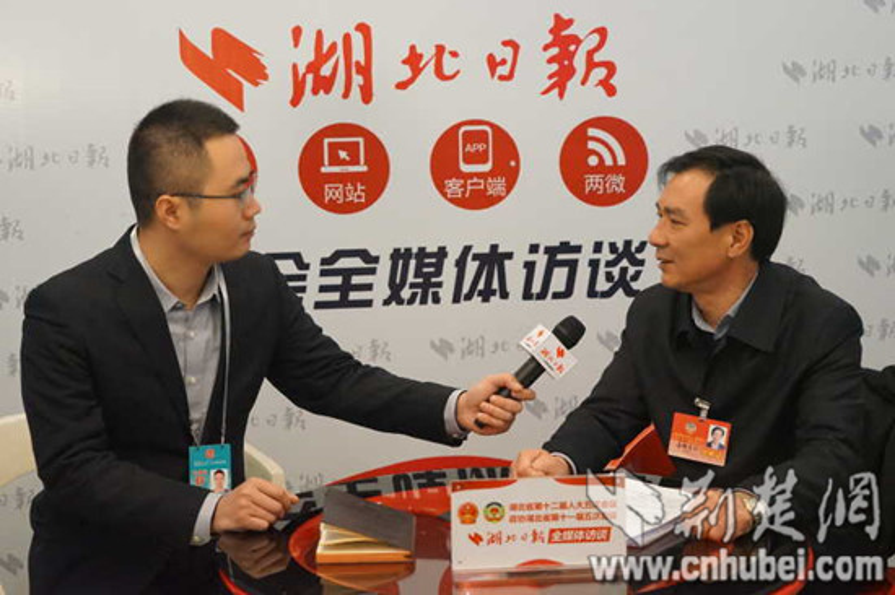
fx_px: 1789
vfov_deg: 18.9
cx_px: 448
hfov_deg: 28.1
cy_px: 298
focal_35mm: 72
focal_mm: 72
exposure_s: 1/160
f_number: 5.6
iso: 6400
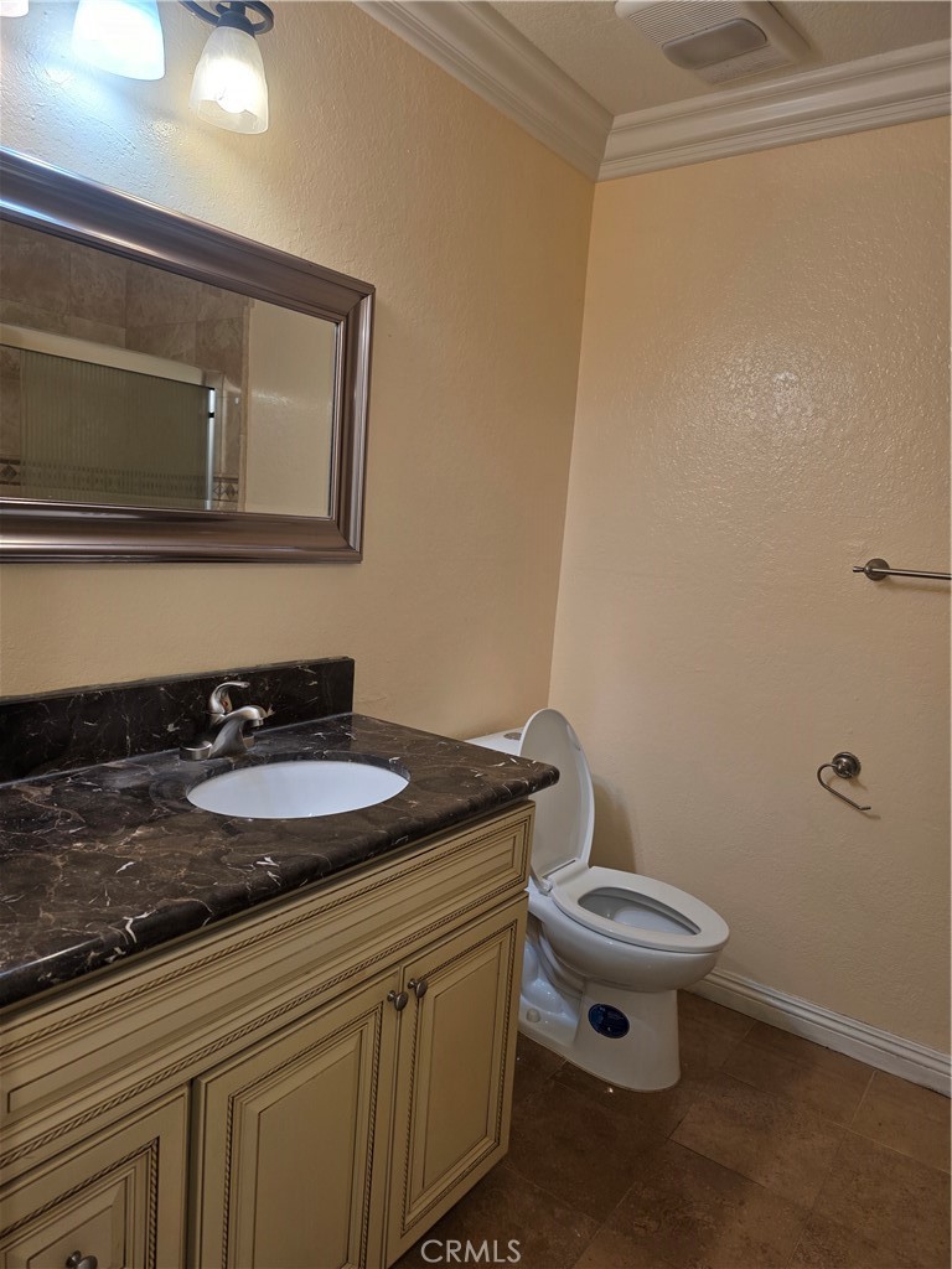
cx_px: 476
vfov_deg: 73.9
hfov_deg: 58.9
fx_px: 843
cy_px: 634
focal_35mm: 23
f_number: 1.7
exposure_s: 1/120
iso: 100
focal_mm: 6.3
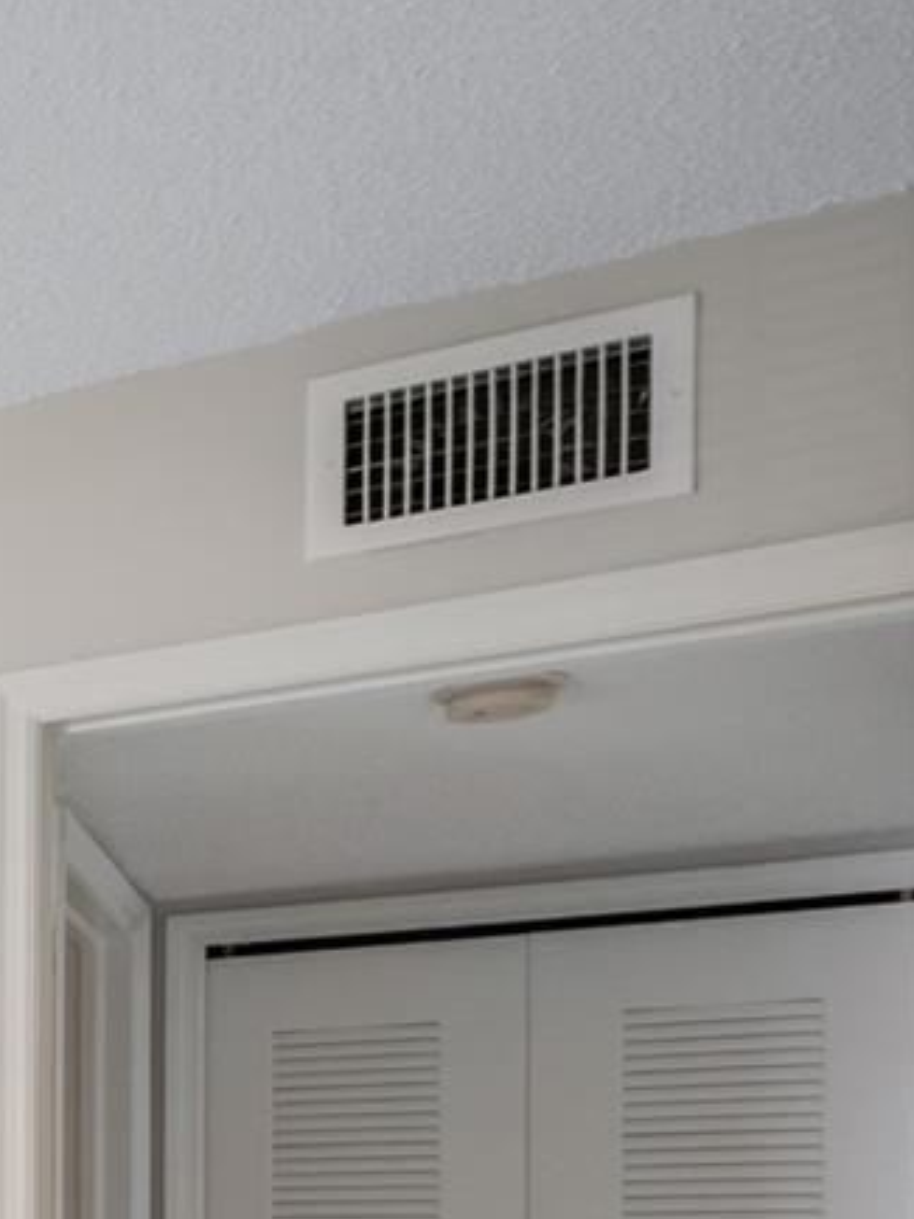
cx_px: -1321
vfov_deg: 32.6
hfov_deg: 14.8
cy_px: 1281
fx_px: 1867
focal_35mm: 53
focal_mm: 10
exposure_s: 1/8
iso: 500
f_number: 8
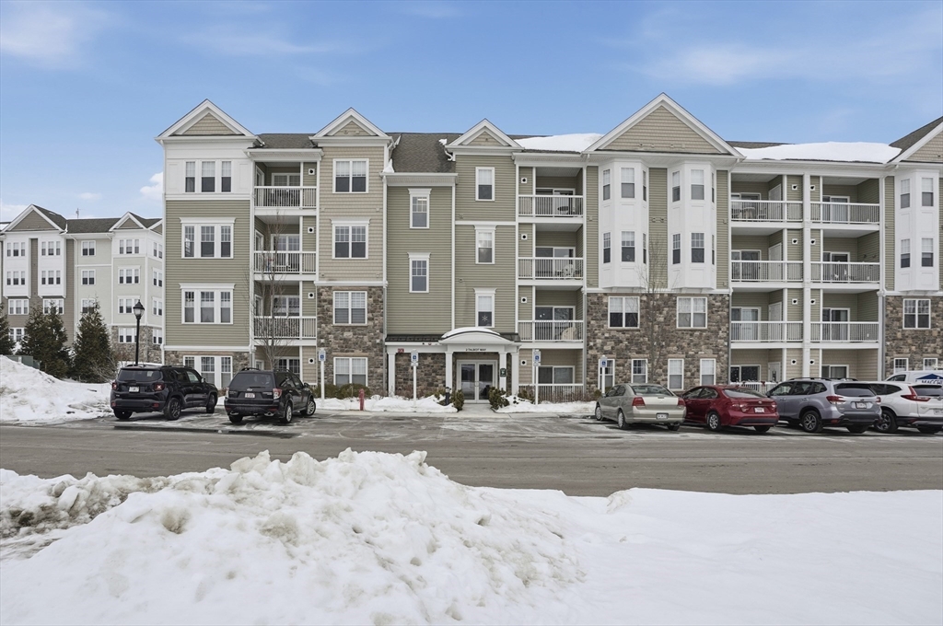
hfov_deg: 96.8
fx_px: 419
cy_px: 313
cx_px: 472
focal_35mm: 16
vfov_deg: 73.6
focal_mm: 16
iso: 800
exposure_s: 1/3200
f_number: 8
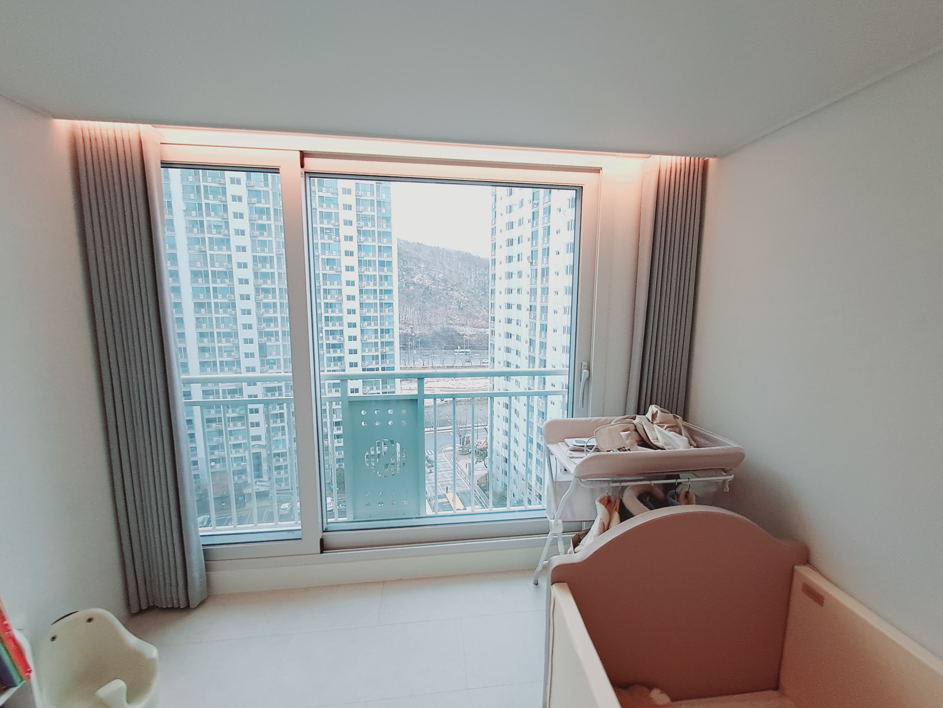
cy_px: 354
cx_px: 472
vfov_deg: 78.1
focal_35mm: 16
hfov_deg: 94.5
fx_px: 436
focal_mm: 1.64
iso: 40
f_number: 2.2
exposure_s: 1/60
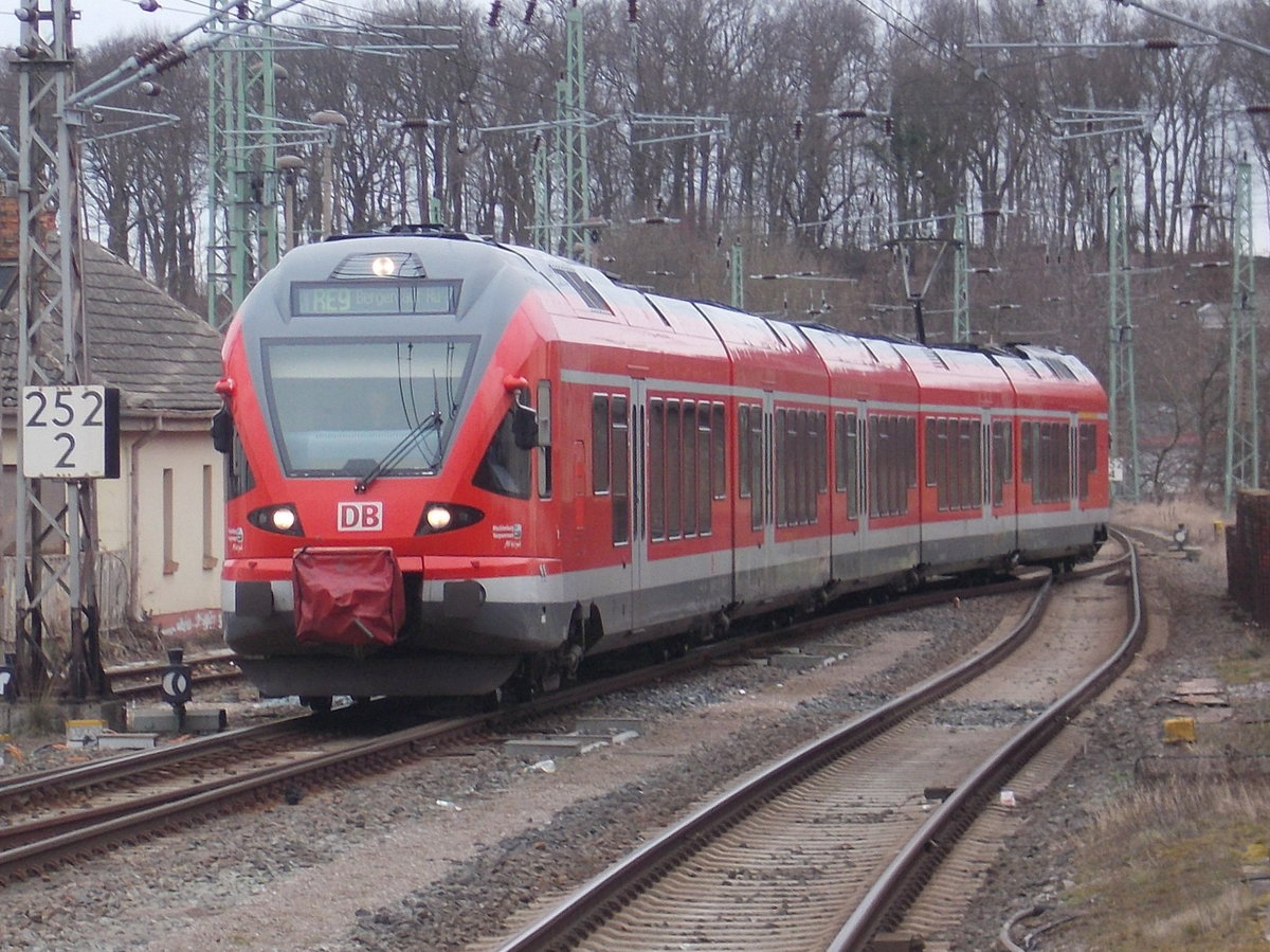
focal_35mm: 113
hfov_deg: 17.4
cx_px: 635
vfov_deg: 13.1
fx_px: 4144
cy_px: 476
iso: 80
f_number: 6
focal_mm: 20.1
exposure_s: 1/80
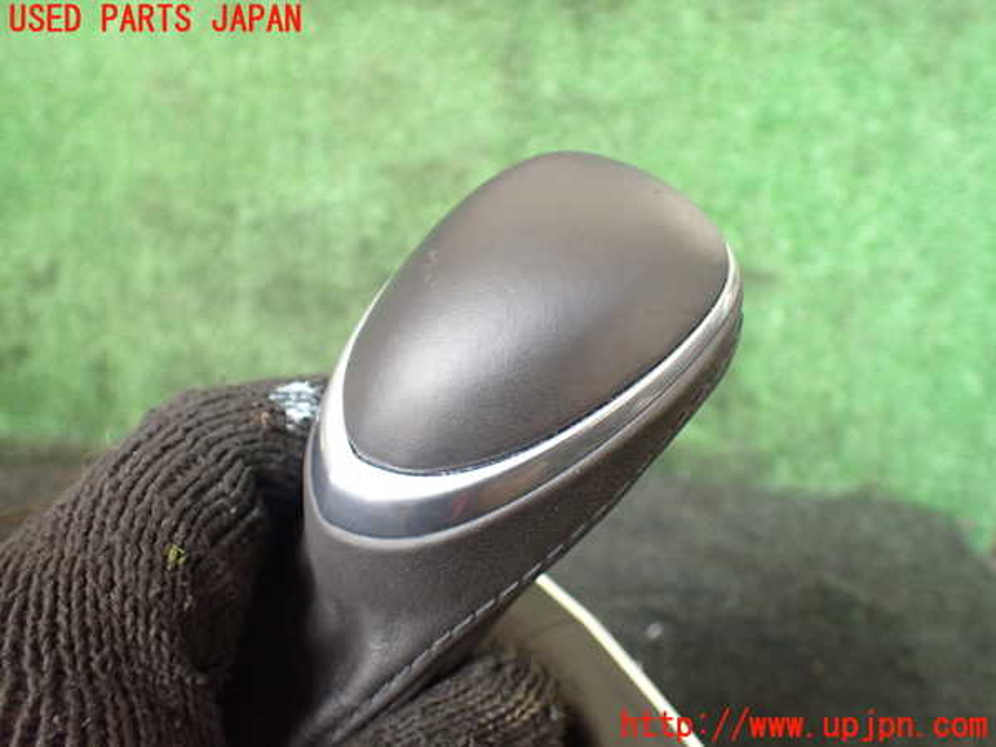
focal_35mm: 30
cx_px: 498
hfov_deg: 60.0
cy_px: 374
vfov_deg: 46.8
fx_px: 863
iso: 640
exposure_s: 1/125
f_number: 2.3
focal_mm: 5.4
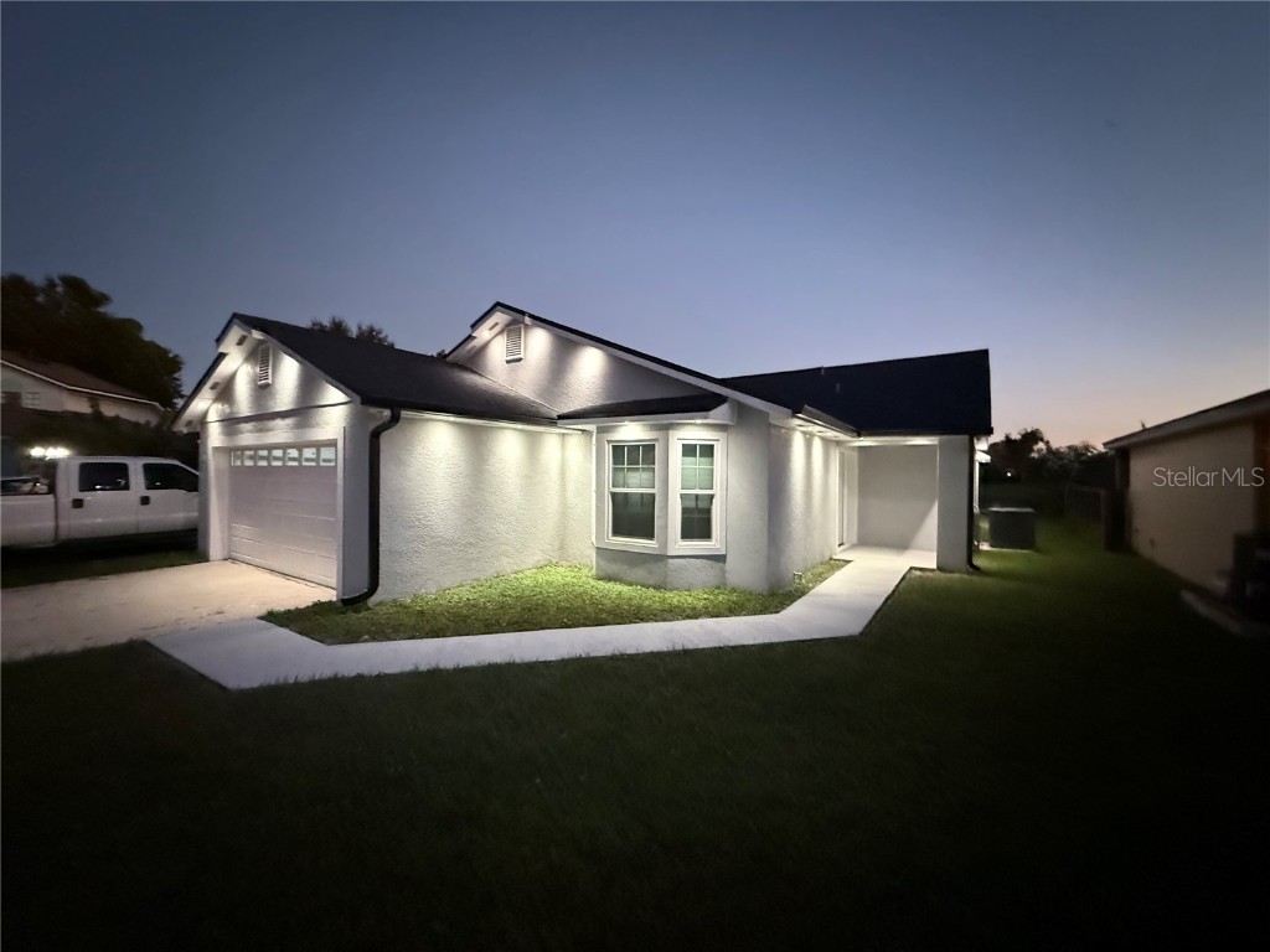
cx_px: 635
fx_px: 514
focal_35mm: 14
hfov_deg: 102.1
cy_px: 476
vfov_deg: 85.7
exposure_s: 1/40
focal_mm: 2.22
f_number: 2.2
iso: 1250
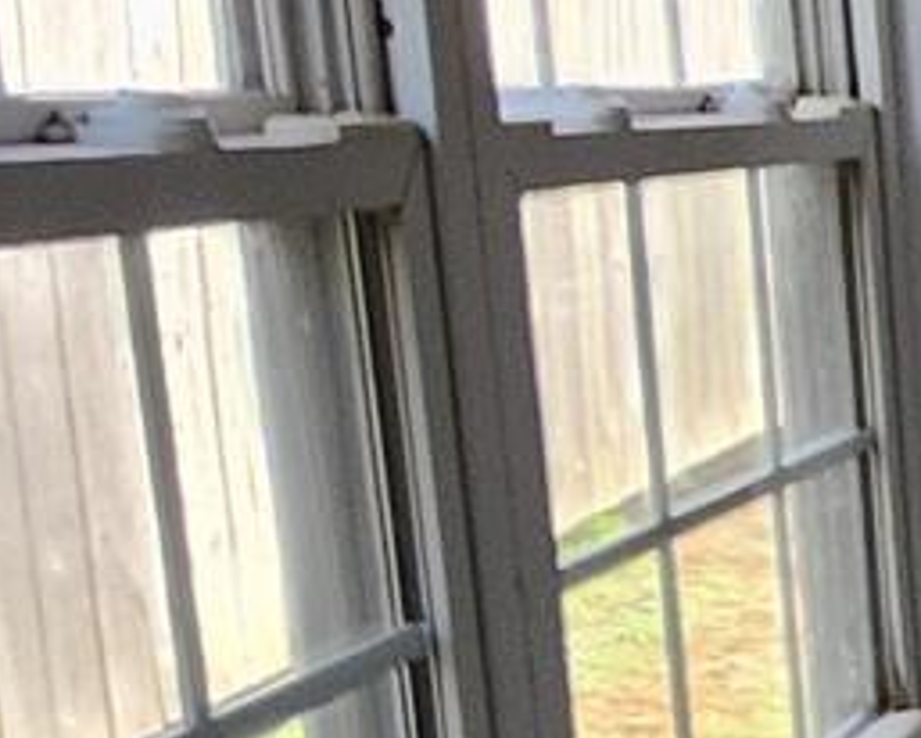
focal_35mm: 101
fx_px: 2755
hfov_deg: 11.8
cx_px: 2655
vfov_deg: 14.9
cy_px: 828
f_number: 2.2
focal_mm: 1.74
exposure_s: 1/60
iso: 50
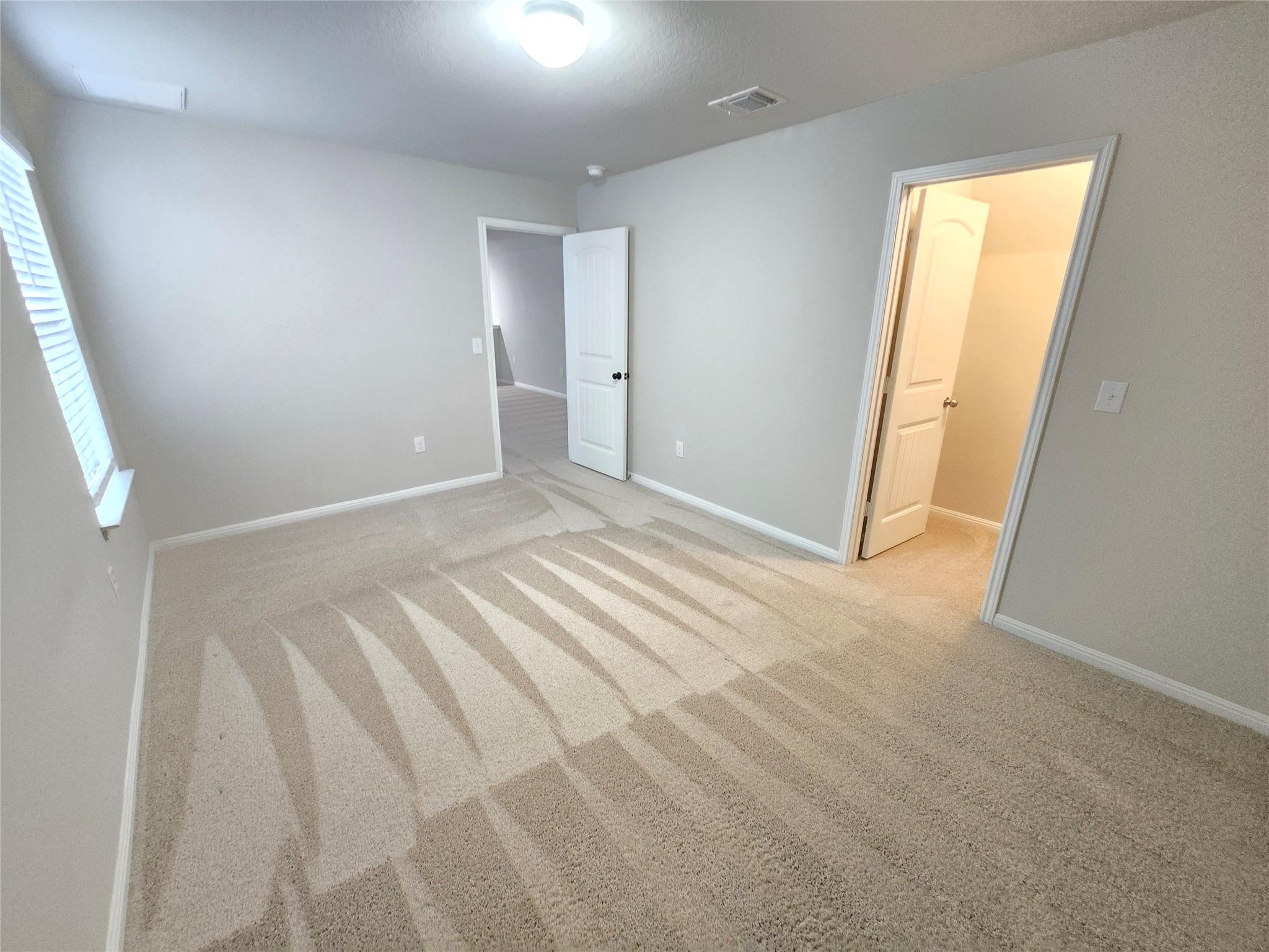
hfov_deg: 106.2
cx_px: 634
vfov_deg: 89.9
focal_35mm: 13
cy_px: 476
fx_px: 477
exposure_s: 1/40
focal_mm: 2.2
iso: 1250
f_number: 2.2
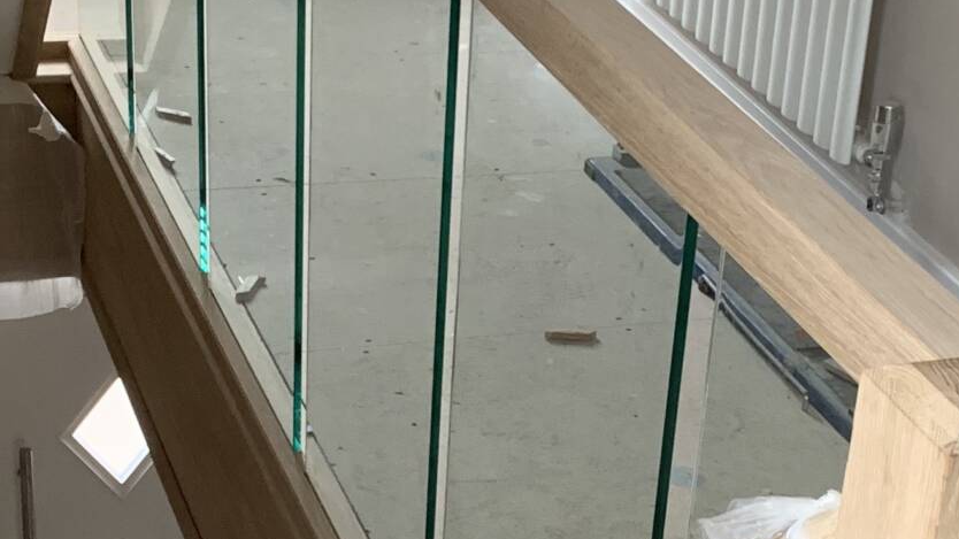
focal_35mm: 87
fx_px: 2212
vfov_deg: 13.8
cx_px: 662
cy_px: 492
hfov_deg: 24.3
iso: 160
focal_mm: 4.25
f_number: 1.8
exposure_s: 1/60
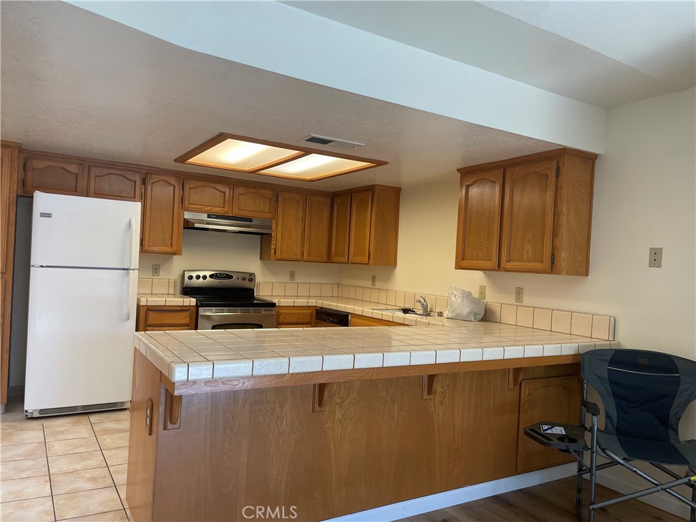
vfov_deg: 53.1
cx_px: 348
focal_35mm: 26
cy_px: 261
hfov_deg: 67.3
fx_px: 523
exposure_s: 1/120
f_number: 1.6
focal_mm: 4.2
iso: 100
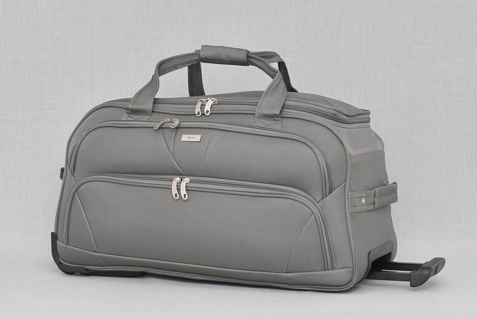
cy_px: 160
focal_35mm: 48
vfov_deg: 28.1
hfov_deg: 41.1
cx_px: 238
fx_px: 637
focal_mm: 32
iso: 100
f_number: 5.6
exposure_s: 1/60
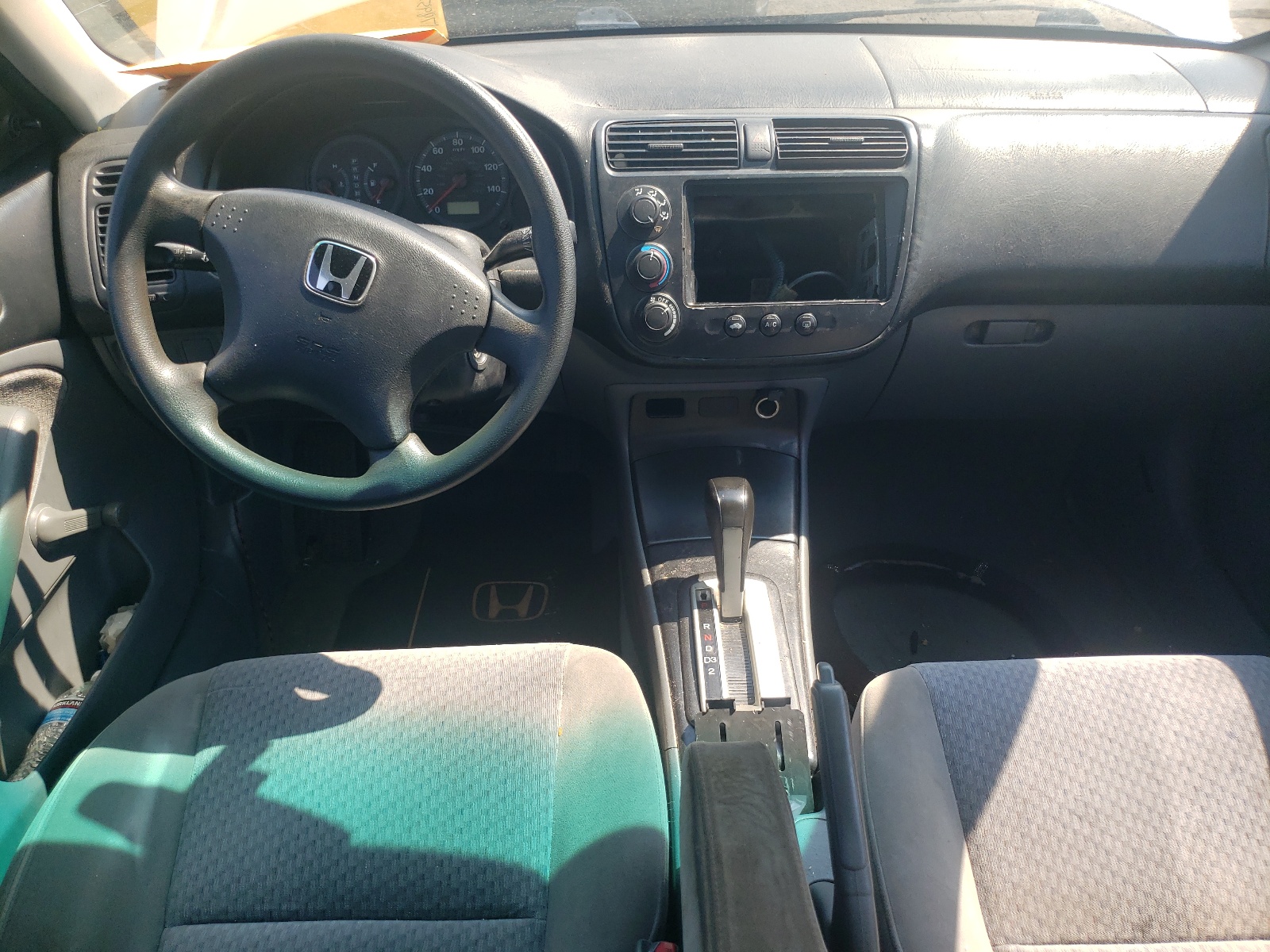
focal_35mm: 26
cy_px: 476
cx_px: 635
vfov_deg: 53.1
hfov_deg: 67.3
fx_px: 954
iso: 50
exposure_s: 1/588
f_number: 1.5
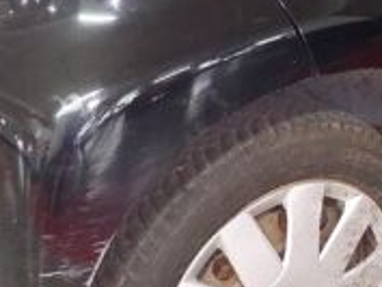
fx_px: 1248
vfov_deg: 12.9
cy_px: -35
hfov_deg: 16.8
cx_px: 432
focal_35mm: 113
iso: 640
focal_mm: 5.23
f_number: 1.8
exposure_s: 1/25
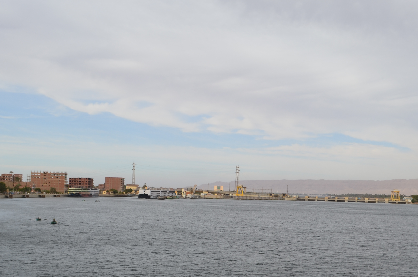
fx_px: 533
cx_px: 249
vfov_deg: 28.7
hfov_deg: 42.6
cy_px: 205
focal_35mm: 46
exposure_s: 1/125
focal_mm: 18
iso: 100
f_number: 11
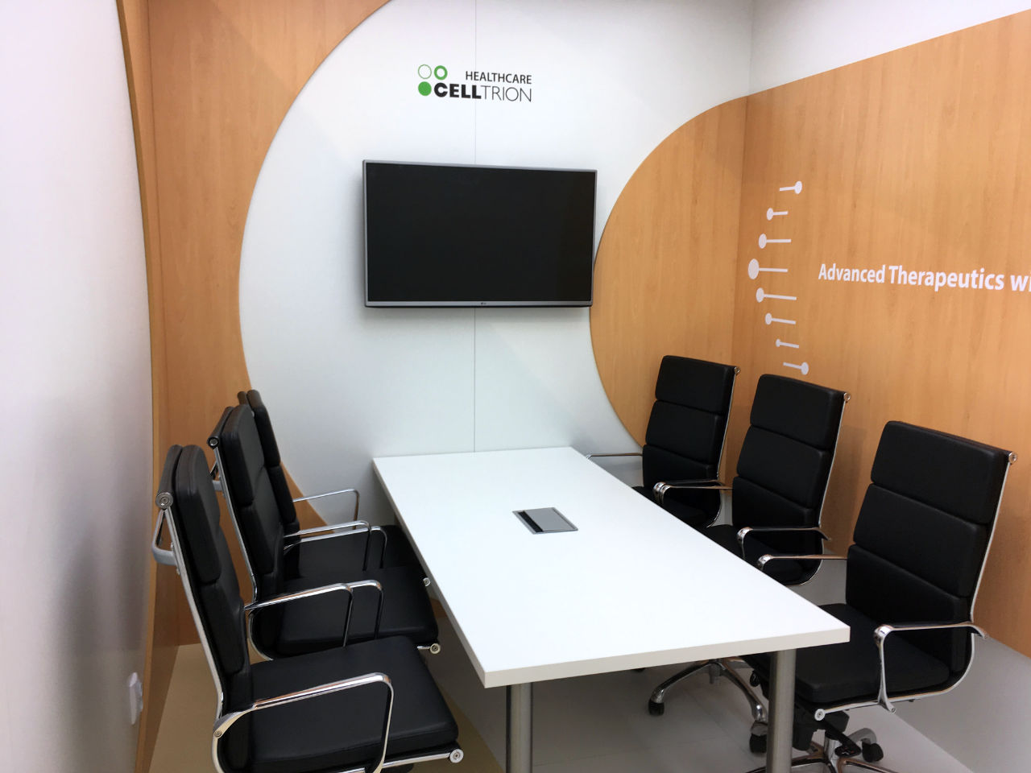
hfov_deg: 61.7
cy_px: 386
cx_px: 516
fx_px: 864
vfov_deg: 48.2
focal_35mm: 29
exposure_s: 1/50
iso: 25
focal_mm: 4.2
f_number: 2.2
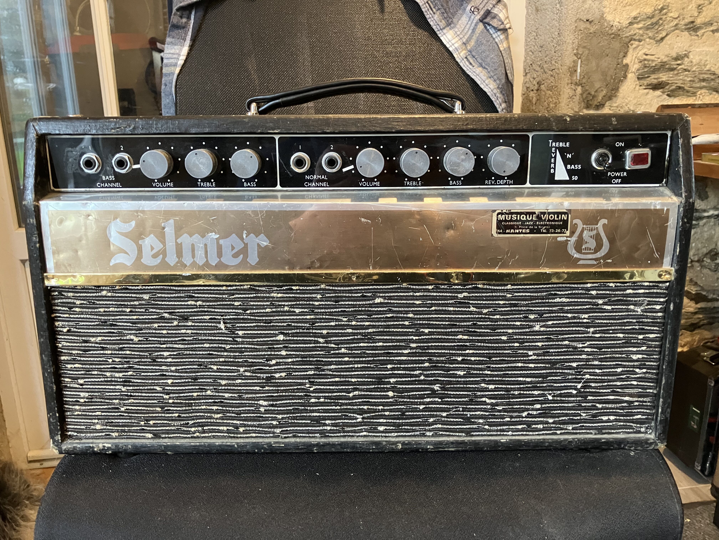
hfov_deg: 63.4
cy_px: 270
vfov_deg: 49.7
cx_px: 360
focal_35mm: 28
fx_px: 582
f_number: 1.8
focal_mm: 3.99
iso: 400
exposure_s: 1/40
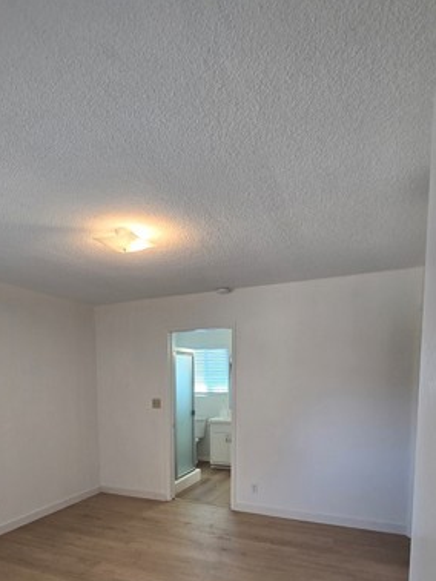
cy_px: 426
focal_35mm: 22
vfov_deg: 71.8
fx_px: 369
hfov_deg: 60.1
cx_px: 155
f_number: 2.2
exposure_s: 1/60
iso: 200
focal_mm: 2.2
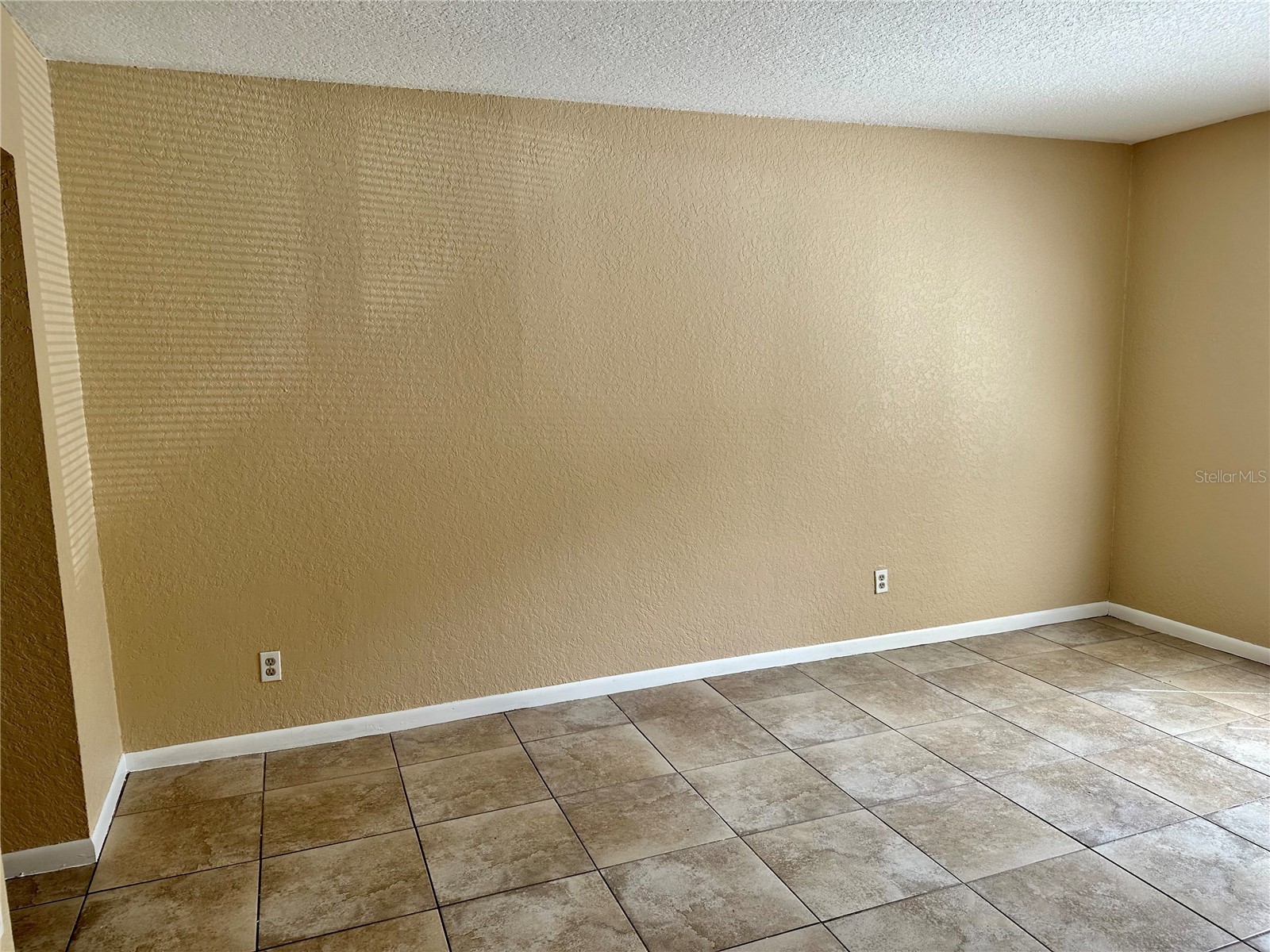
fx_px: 881
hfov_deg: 71.6
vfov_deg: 56.8
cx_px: 635
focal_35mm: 24
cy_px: 476
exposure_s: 1/180
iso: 80
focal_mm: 6.86
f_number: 1.78
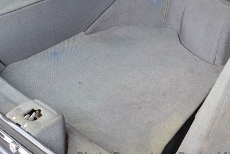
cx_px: 129
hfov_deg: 27.7
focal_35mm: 73
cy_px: 35
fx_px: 467
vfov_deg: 18.6
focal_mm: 28
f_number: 8
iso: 400
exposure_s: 1/80
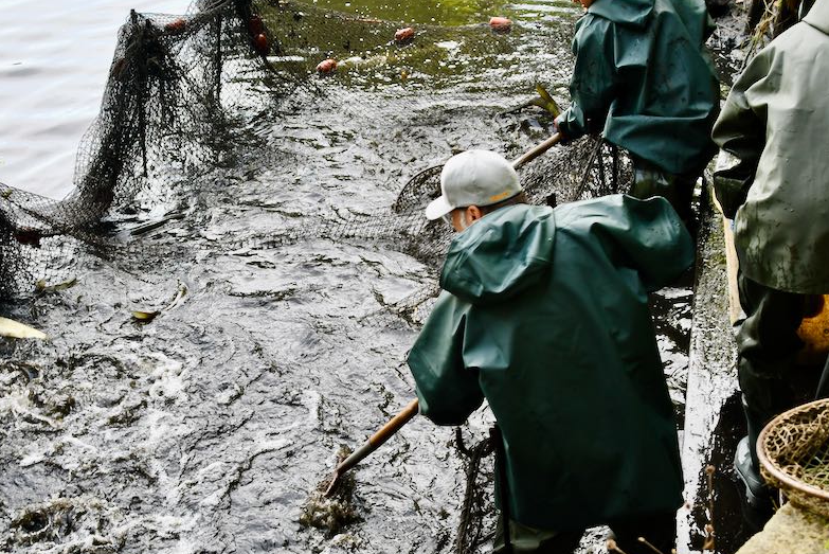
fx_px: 1359
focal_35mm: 59
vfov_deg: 23.0
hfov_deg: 33.9
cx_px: 441
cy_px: 260
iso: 400
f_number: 4
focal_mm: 28
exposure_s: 1/250
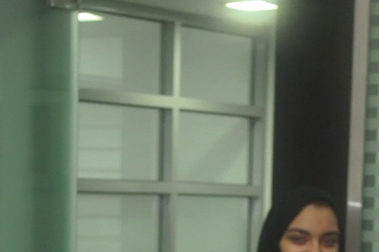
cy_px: 619
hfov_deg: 12.4
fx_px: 1693
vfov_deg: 7.8
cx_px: -117
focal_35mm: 161
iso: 800
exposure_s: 1/40
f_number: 4
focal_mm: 18
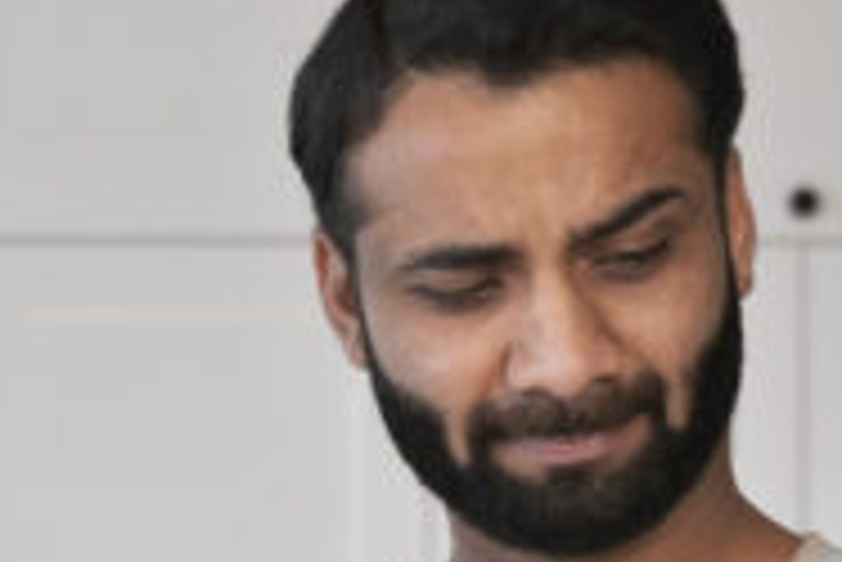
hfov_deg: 9.9
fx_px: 4869
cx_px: 486
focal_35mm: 208
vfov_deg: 6.4
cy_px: 1230
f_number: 2.8
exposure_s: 1/160
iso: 640
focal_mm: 38
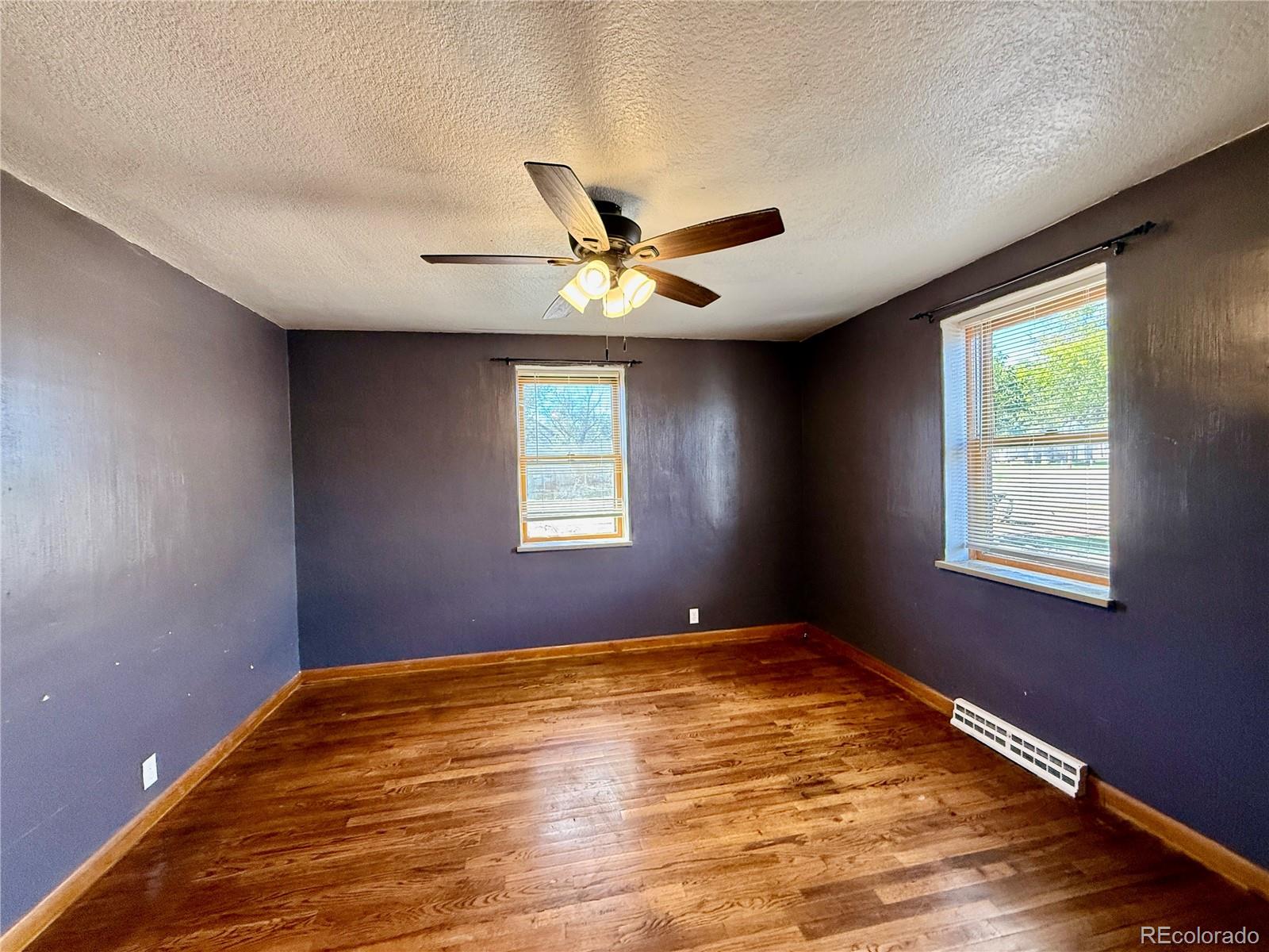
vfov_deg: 85.7
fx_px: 513
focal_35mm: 14
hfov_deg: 102.1
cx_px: 634
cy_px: 476
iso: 400
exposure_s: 1/120
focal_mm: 2.22
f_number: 2.2
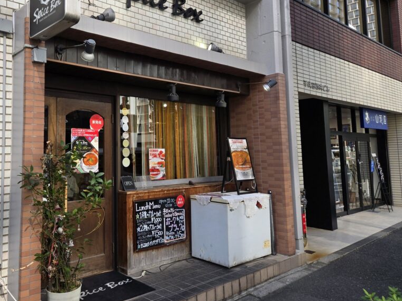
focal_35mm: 31
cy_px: 125
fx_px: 360
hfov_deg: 57.1
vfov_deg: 45.3
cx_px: 135
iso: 80
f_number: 1.8
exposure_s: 1/960
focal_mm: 5.4
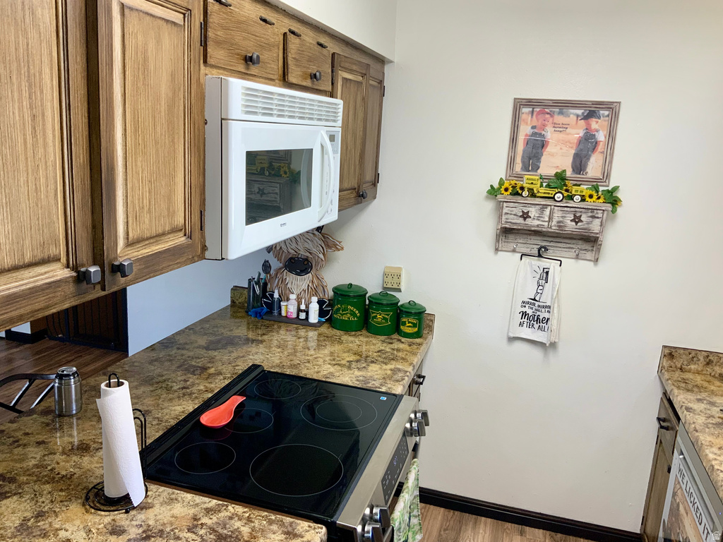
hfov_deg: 61.7
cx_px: 362
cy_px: 271
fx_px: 606
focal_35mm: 29
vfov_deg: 48.2
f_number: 1.8
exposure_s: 1/60
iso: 50
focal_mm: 3
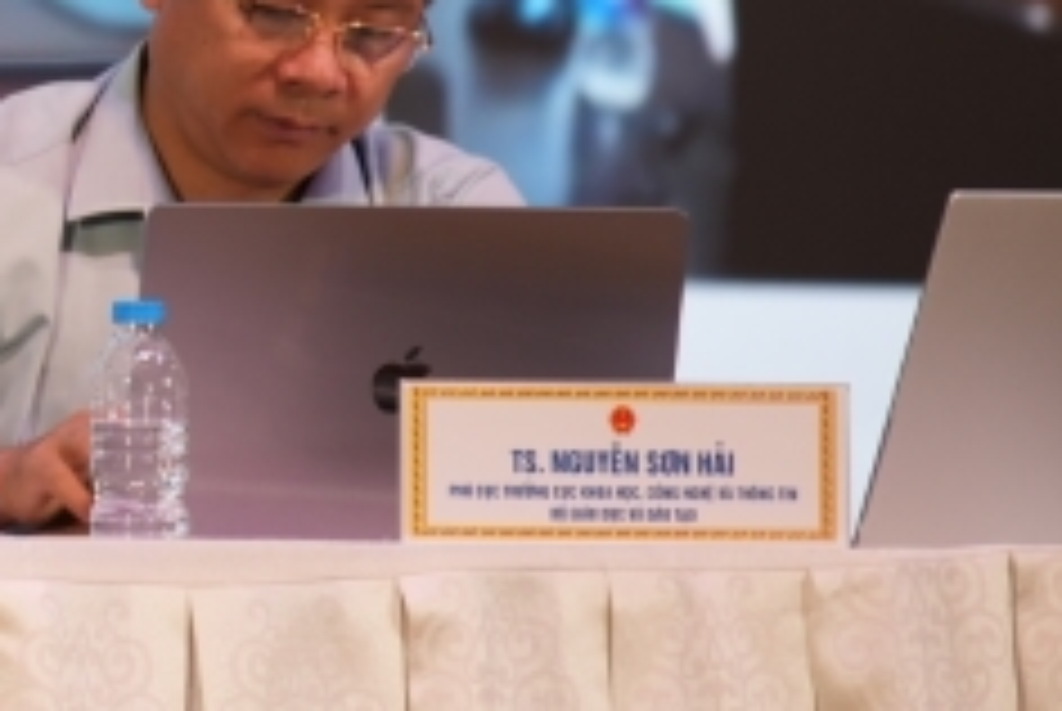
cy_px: -398
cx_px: -1179
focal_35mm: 846
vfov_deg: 1.6
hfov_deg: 2.4
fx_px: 24988
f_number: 2.8
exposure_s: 1/200
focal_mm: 200
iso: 400
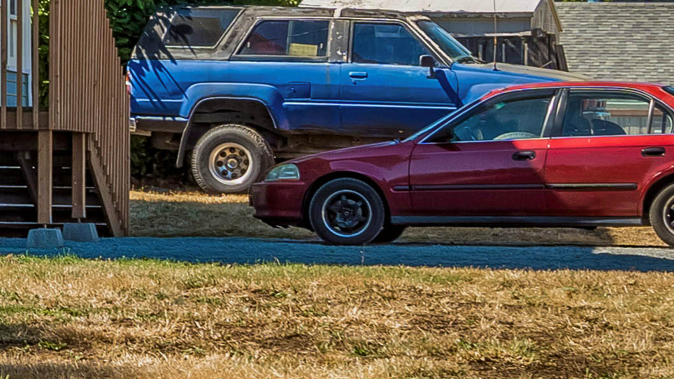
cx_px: -887
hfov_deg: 9.4
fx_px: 3717
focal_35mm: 208
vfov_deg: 5.6
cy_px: -576
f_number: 7.1
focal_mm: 35
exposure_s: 1/60
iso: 100
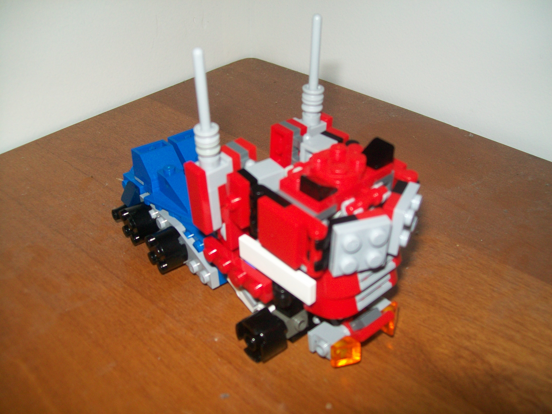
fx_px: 574
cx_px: 276
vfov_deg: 39.7
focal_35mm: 36
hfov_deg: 51.4
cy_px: 207
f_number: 2.7
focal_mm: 6
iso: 64
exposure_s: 1/60
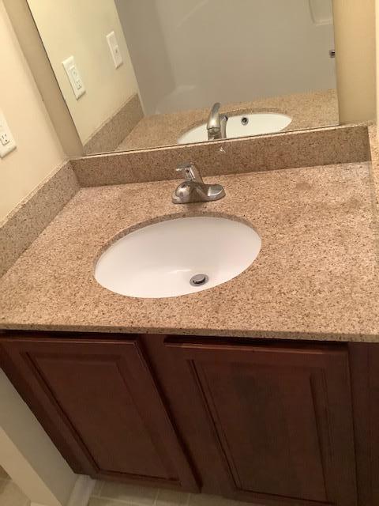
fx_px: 453
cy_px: 253
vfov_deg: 58.4
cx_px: 190
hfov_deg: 45.4
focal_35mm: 31
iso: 320
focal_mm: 3.3
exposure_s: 1/60
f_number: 2.4
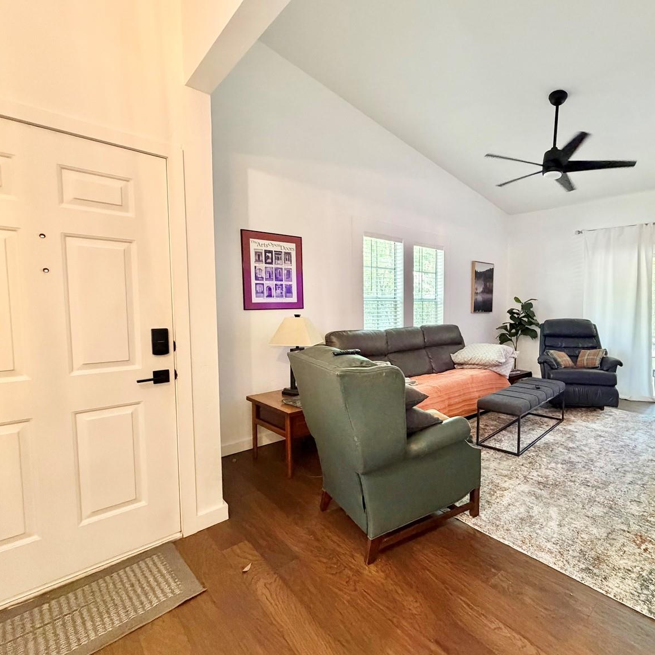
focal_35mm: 17
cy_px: 328
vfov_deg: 84.0
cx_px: 438
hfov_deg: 81.1
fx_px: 364
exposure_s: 1/60
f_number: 2.2
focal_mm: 2.22
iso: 640
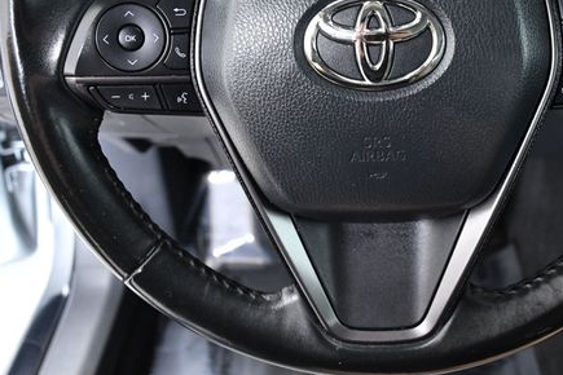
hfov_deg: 39.1
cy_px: 127
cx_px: 381
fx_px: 782
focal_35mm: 50
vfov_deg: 26.8
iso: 2500
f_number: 4.5
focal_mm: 23
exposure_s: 1/80
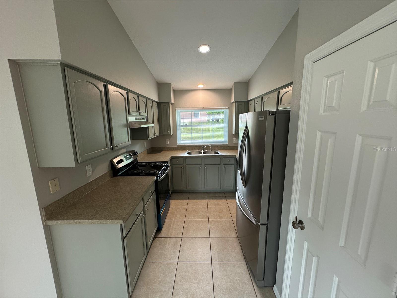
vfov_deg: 85.7
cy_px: 149
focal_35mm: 14
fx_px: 161
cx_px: 198
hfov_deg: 102.1
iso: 200
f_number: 2.2
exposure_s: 1/63
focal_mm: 2.22
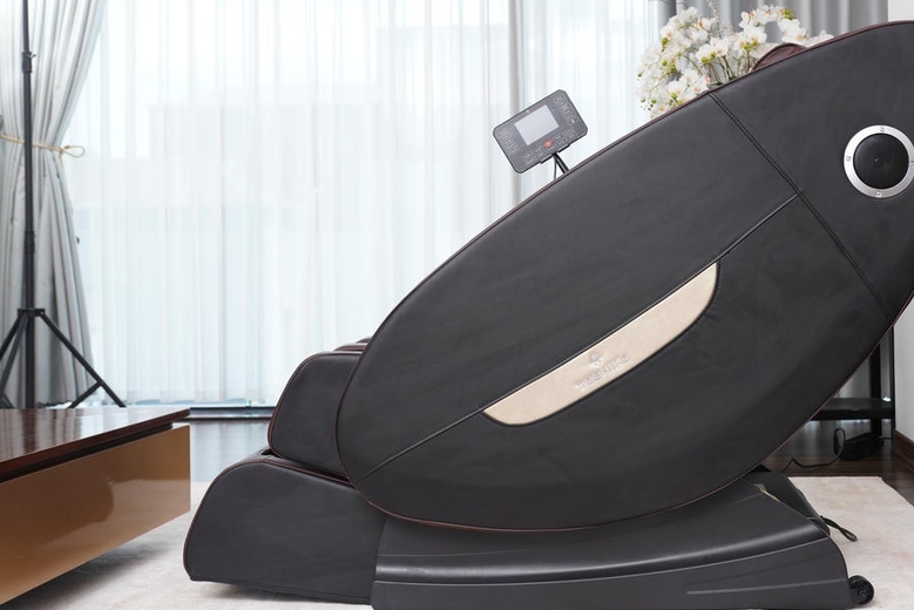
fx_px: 1168
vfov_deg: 29.2
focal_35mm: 46
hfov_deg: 42.4
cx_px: 578
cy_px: 253
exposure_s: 1/125
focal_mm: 35
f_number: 5.6
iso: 250
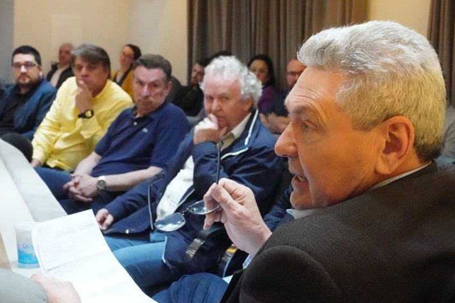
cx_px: 245
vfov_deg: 23.8
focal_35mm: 57
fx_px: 720
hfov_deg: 35.0
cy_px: 146
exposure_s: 1/320
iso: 25600
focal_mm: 34
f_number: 10
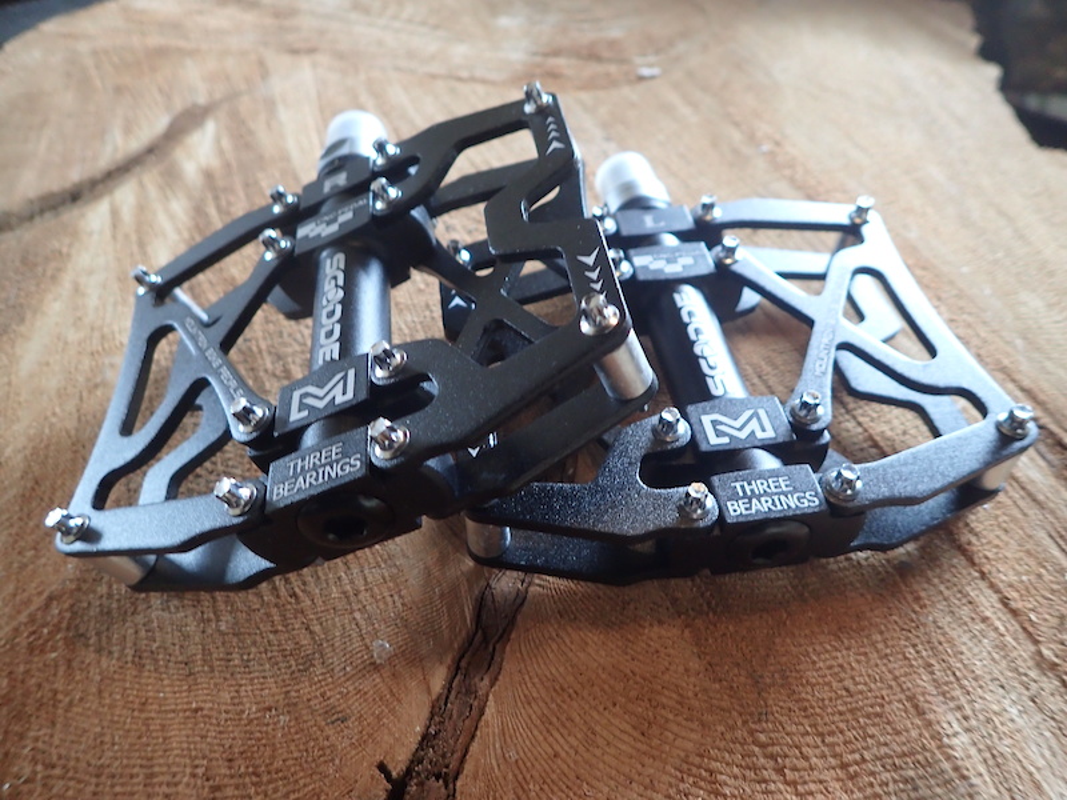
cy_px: 400
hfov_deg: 69.4
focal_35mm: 25
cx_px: 534
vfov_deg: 54.9
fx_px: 771
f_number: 2
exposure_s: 1/30
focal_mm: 4.5
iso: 320
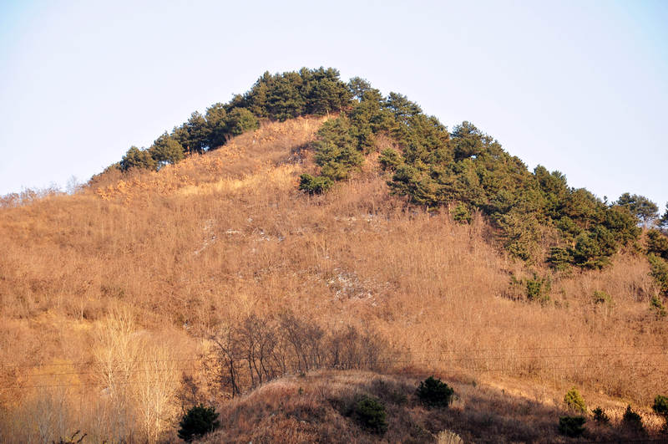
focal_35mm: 158
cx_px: 334
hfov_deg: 13.1
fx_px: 2918
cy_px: 222
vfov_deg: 8.7
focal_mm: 105
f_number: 8
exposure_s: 1/100
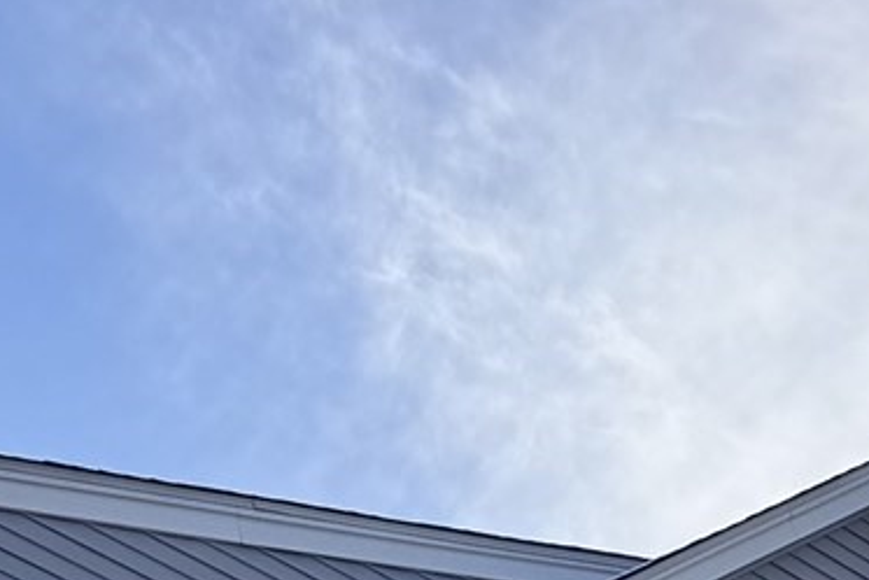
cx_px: 158
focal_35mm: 137
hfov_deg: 14.9
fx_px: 3308
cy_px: 1700
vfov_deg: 8.5
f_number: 1.78
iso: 80
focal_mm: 6.76
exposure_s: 1/2959
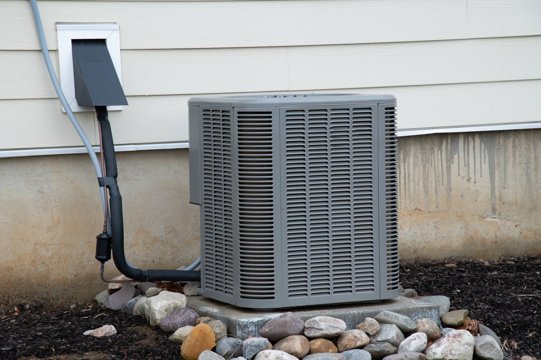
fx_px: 1802
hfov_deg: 17.1
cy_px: 180
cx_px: 270
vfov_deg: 11.4
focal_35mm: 120
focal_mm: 120
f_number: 8
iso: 500
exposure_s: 1/200
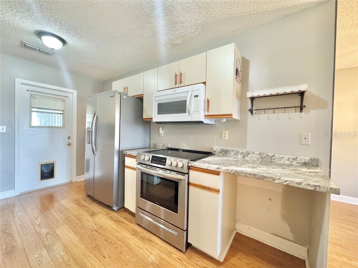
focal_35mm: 14
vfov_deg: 85.7
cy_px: 134
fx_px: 145
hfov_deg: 102.1
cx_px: 179
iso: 640
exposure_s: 1/60
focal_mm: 2.22
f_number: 2.2
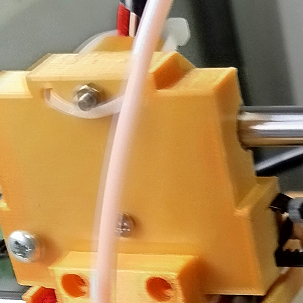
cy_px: 429
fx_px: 1347
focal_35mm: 136
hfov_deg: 12.6
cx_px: 354
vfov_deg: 12.3
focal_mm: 5.31
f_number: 1.7
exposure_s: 1/33
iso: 125
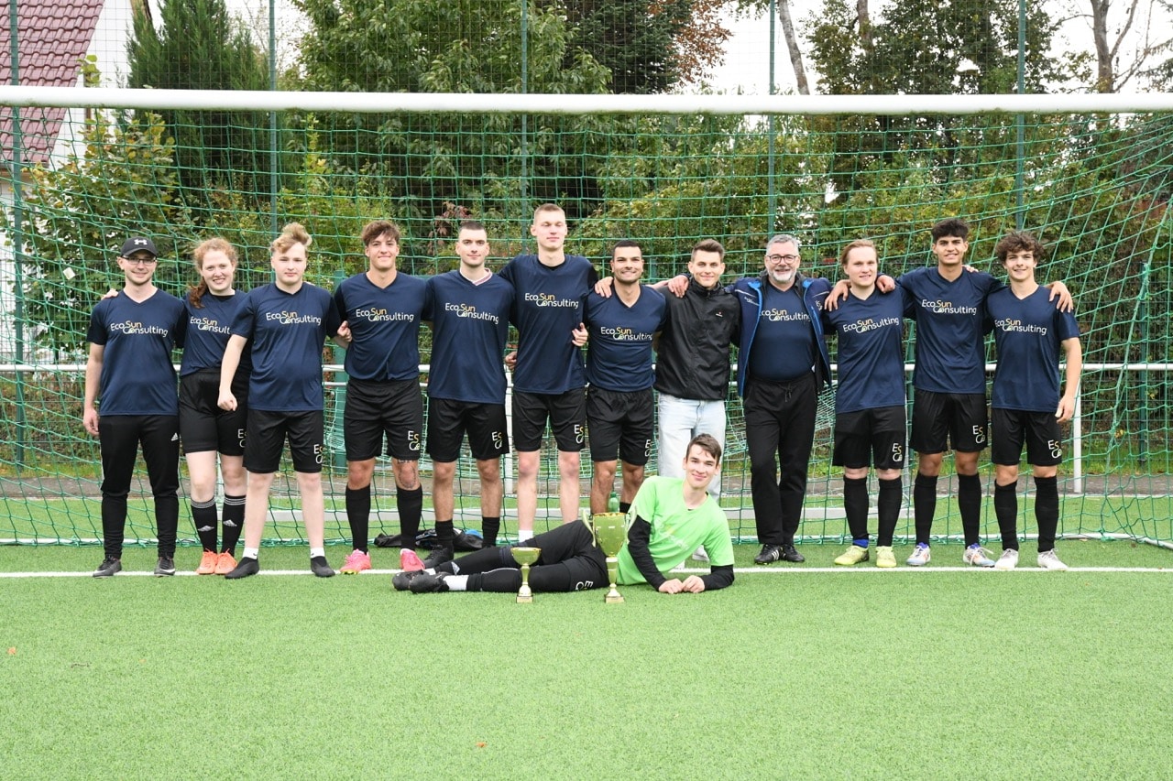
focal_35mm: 48
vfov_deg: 28.1
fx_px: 1564
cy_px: 390
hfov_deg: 41.1
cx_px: 586
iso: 6400
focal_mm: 48
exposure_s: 1/800
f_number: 10
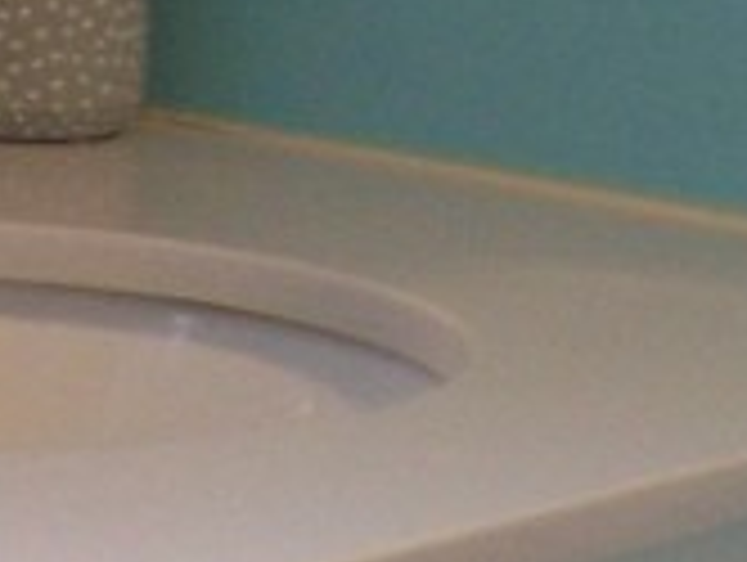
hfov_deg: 8.3
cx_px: -868
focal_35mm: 222
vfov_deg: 6.4
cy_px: 1389
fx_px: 4798
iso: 100
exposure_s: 1/30
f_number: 2.8
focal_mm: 5.85
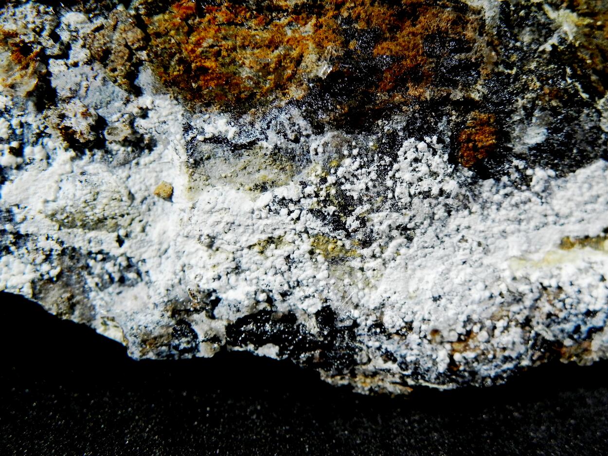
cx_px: 304
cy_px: 228
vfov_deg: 19.6
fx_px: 1318
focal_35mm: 75
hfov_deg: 26.0
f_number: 4
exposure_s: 1/82.4
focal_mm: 13.4
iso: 160
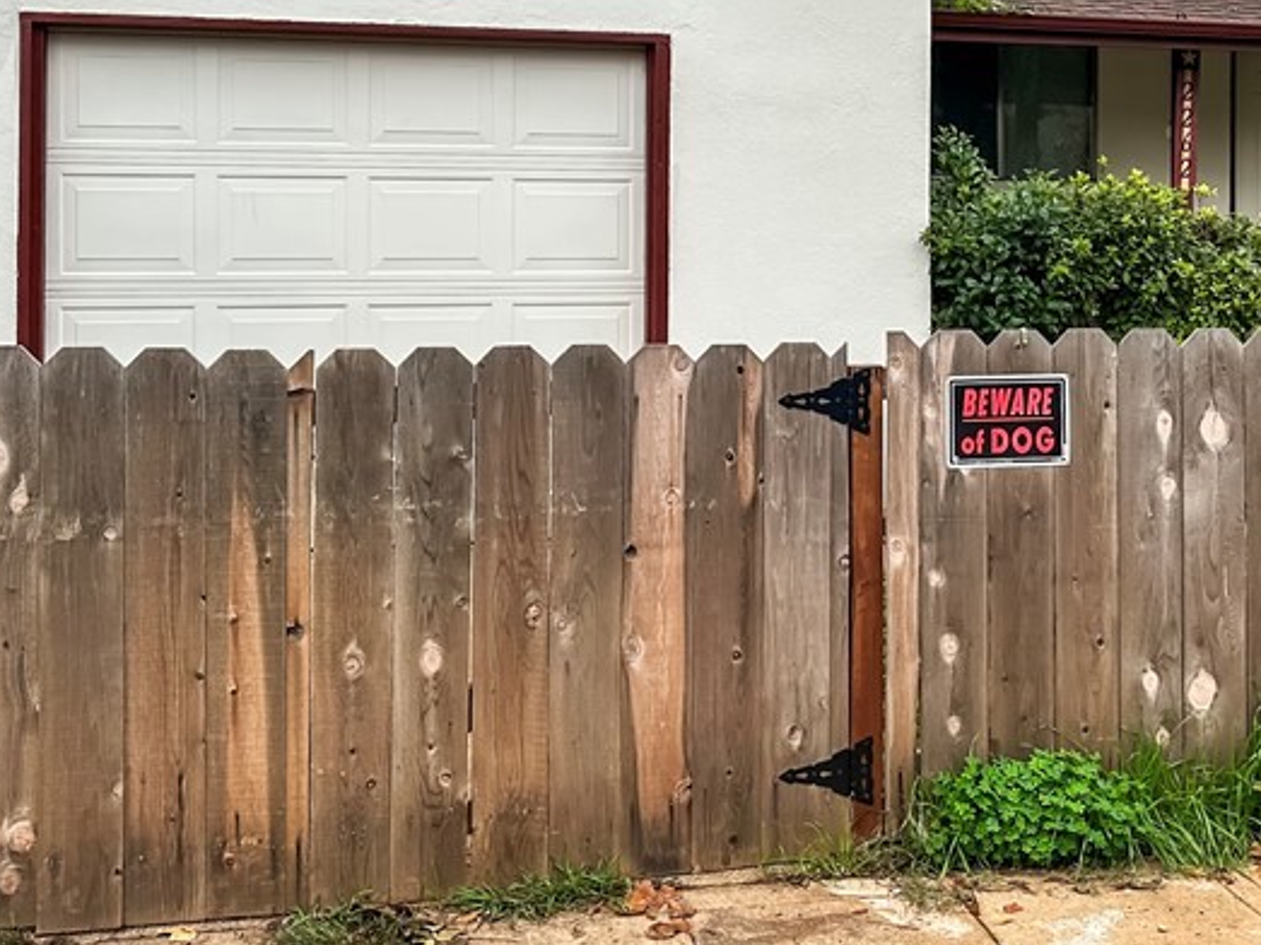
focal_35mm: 47
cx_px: 854
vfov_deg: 29.5
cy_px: 75
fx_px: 1712
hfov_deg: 39.9
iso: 80
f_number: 1.8
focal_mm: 6.86
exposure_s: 1/700
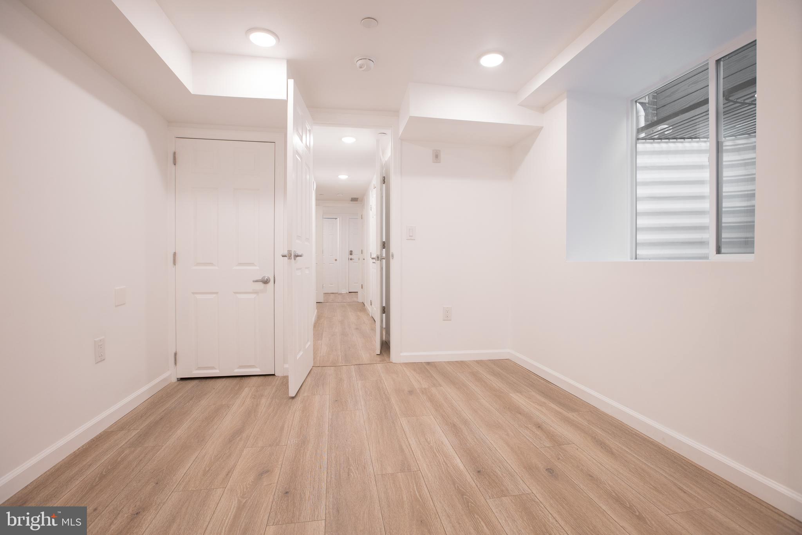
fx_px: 357
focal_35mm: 16
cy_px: 268
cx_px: 401
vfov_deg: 73.8
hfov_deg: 96.7
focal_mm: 16
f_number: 6.3
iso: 500
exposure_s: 1/30
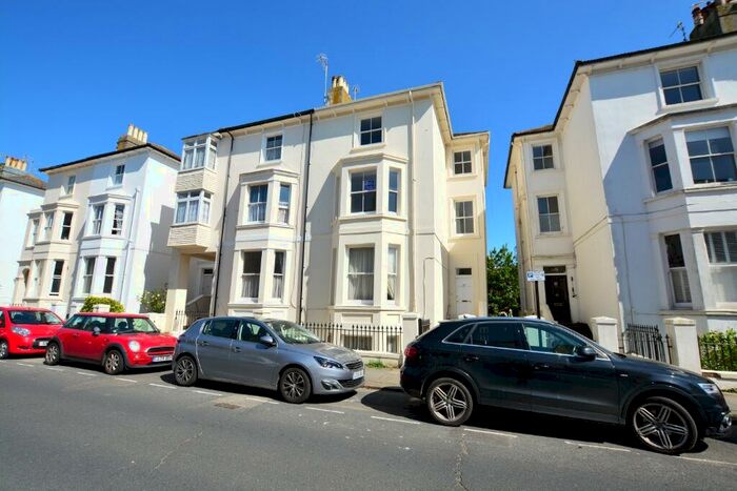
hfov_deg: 100.4
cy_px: 246
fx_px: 307
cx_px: 368
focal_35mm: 15
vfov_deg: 77.4
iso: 125
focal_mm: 10
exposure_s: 1/320
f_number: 7.1
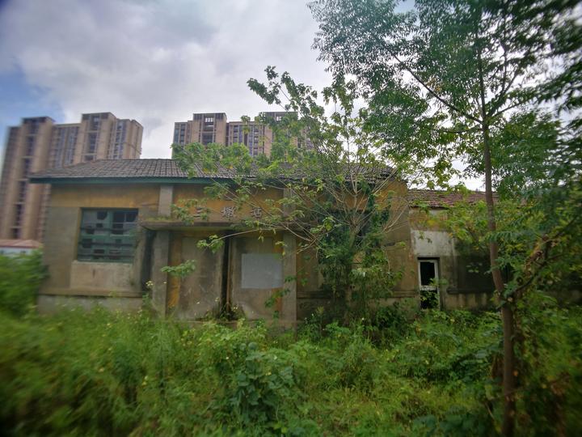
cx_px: 291
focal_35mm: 27
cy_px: 218
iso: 50
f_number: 2.2
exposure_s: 1/631
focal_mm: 4.5
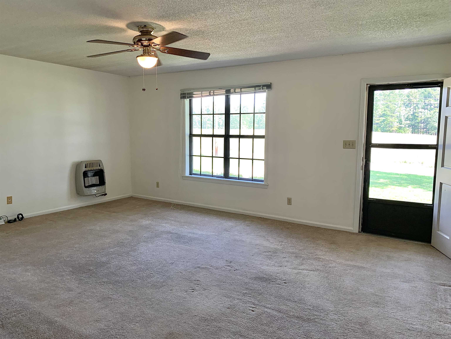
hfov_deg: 67.3
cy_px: 170
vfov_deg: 53.1
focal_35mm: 26
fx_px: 339
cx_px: 226
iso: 25
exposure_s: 1/120
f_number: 1.8
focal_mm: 4.25
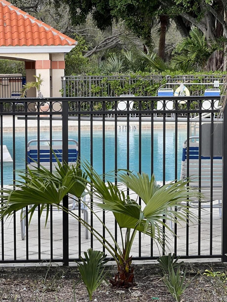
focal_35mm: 126
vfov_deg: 15.6
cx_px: 66
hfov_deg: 11.7
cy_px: 179
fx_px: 1101
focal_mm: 9
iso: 32
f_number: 2.8
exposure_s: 1/165
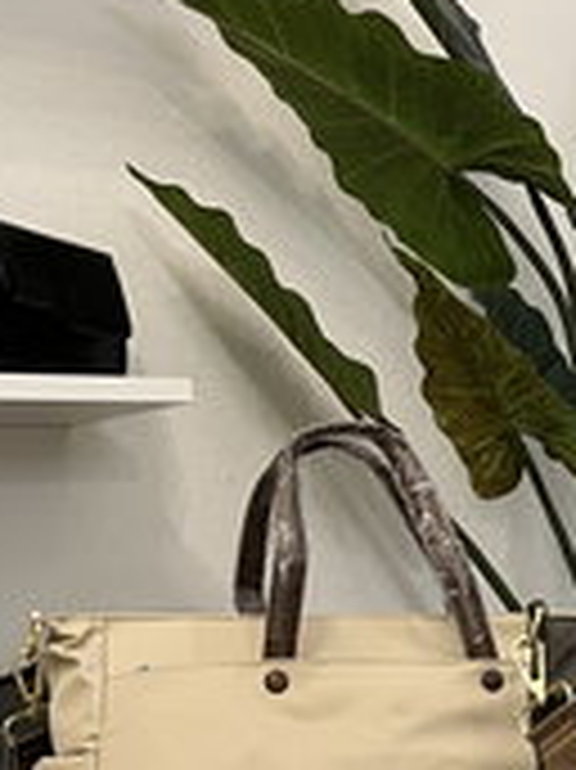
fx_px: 1799
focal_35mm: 81
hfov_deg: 16.5
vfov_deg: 23.7
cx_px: 868
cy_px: 637
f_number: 1.6
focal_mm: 5.1
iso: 125
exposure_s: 1/50
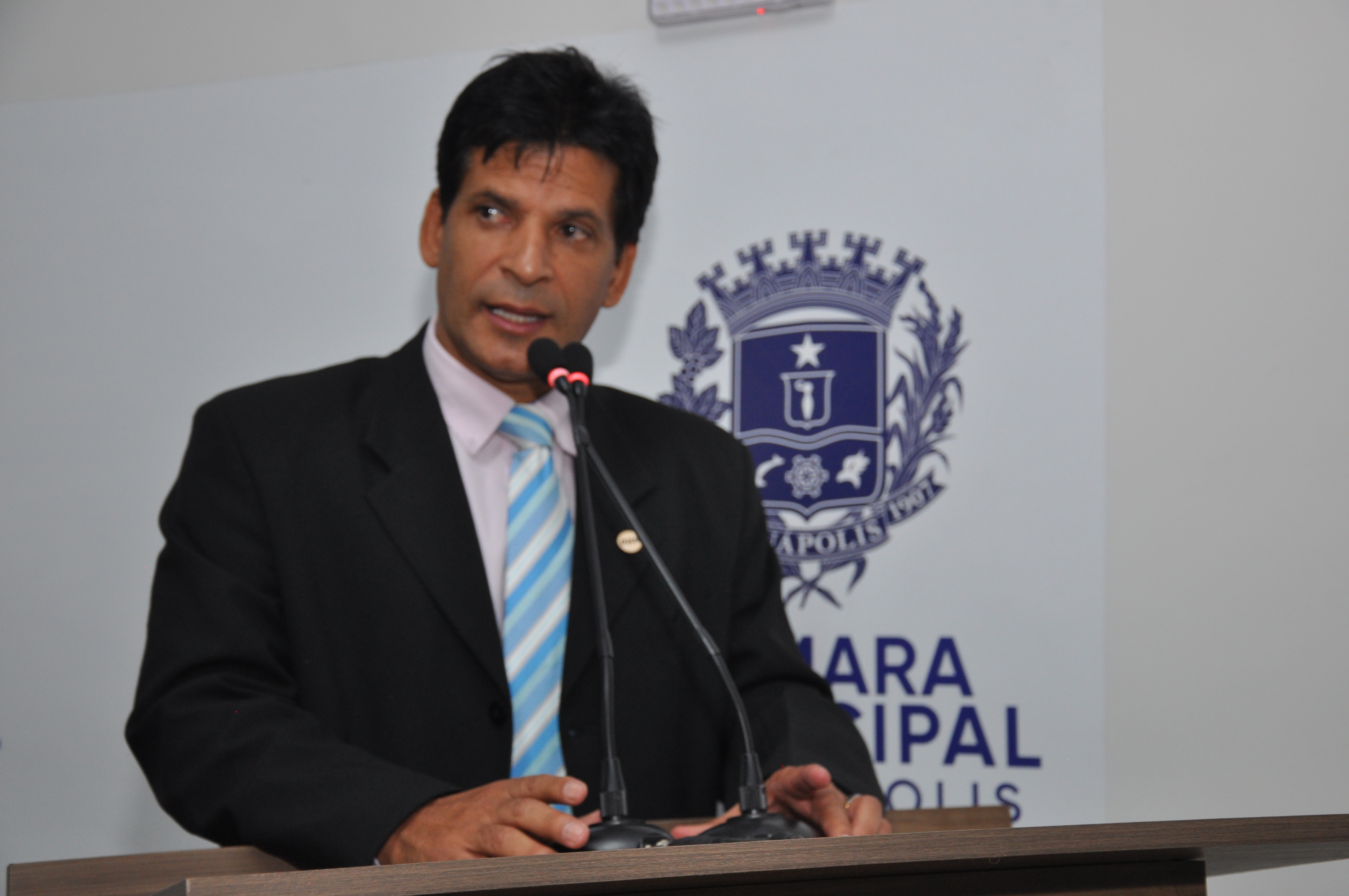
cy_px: 448
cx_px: 674
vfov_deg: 22.6
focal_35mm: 60
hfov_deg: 33.4
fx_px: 2246
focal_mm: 40
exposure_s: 1/60
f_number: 5
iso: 500
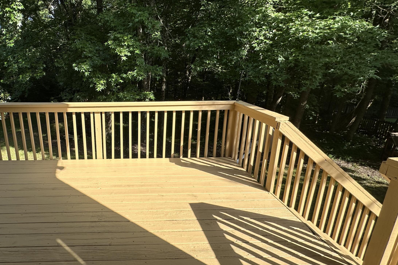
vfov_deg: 61.8
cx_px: 133
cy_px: 120
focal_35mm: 20
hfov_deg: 81.2
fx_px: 221
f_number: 2.2
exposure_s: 1/801
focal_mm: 2.22
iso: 40
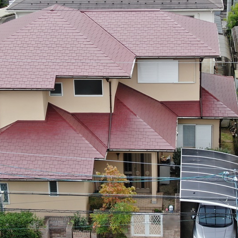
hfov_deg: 30.5
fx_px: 436
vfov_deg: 30.6
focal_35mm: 56
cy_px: 119
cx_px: 92
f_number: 3.8
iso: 100
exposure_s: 1/120
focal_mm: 8.42
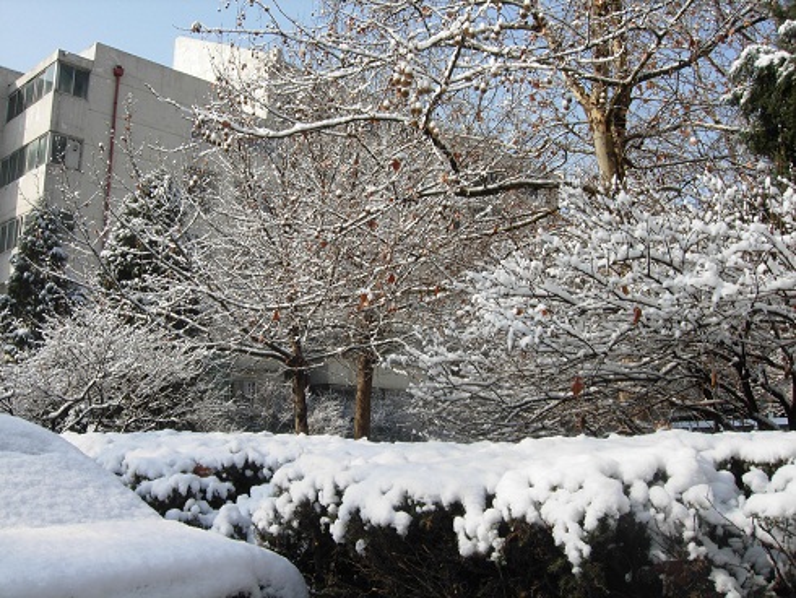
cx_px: 398
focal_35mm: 36
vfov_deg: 39.7
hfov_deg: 51.3
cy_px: 299
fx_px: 828
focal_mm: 7.5
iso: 50
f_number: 4.8
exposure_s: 1/228
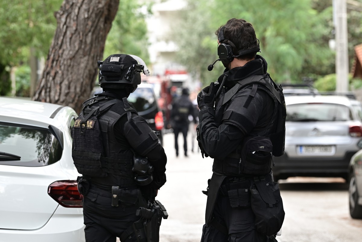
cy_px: 121
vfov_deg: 8.9
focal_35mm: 155
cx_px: 181
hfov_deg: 13.2
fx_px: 1559
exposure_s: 1/250
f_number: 5
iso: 400
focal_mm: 155
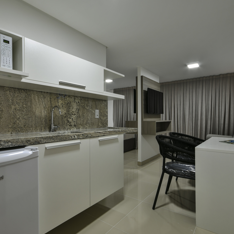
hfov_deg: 72.0
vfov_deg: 72.1
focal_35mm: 21
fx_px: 161
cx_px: 108
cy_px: 120
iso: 50
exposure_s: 1/1.67
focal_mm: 11
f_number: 8
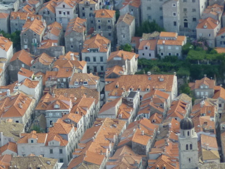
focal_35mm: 422
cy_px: -9
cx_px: -37
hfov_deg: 4.7
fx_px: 2742
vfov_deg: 3.5
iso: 160
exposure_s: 1/200
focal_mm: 31.2
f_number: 3.7
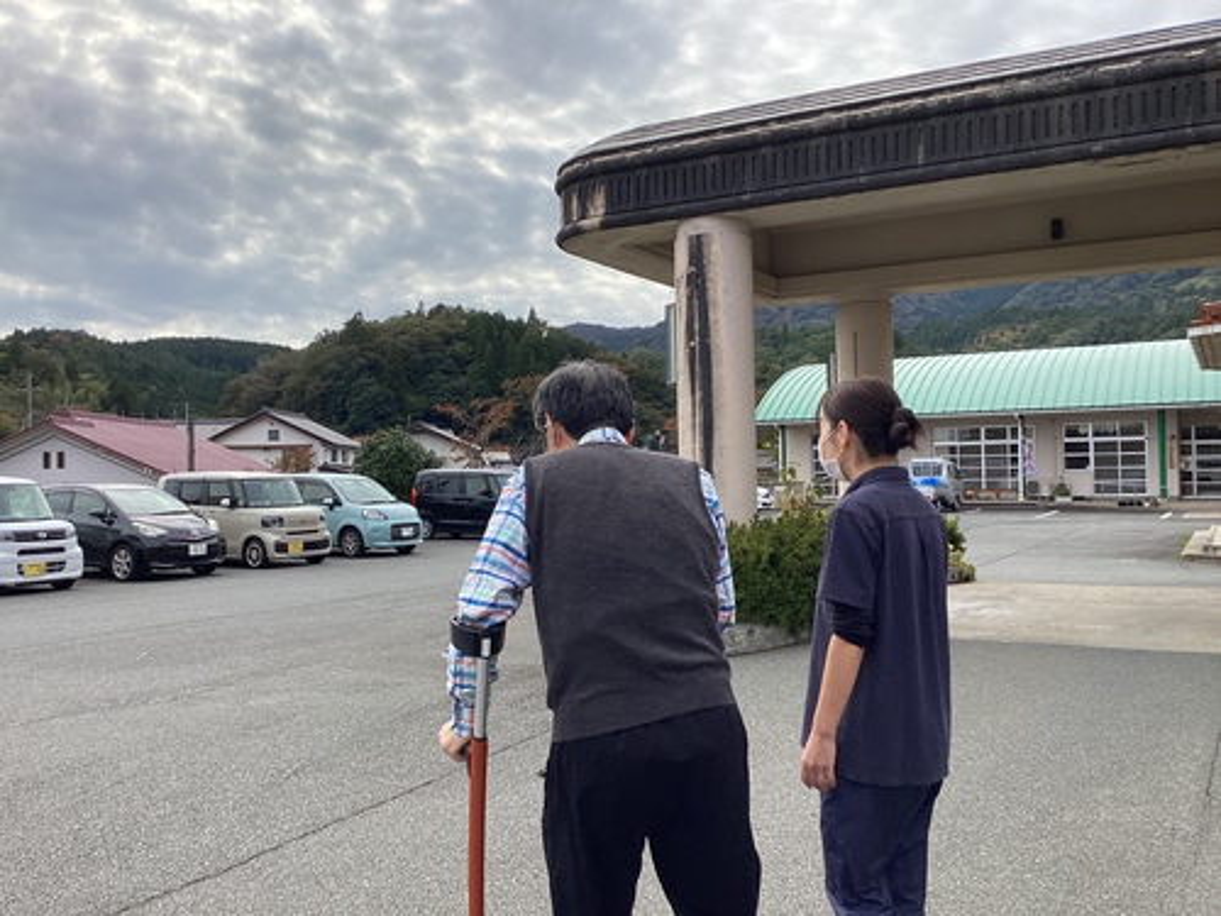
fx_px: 1093
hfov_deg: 58.4
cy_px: 458
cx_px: 610
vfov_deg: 45.4
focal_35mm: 31
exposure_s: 1/721
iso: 25
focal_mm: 3.3
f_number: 2.4
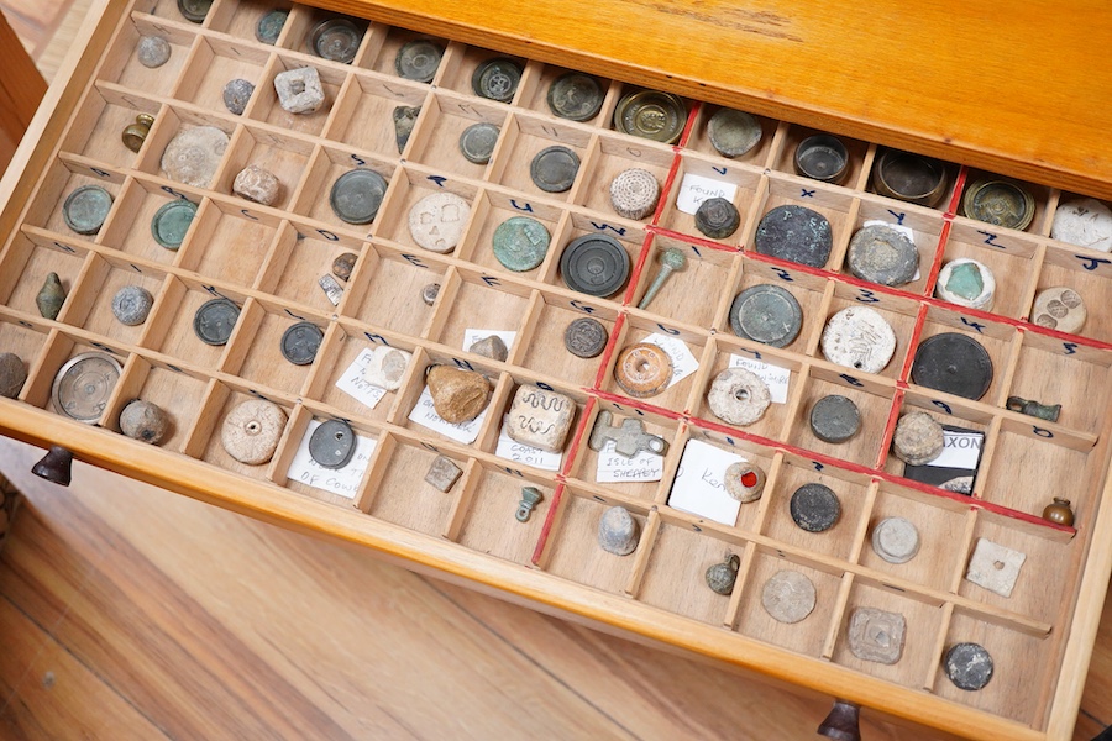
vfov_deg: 29.9
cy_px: 370
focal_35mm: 45
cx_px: 556
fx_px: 1390
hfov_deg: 43.6
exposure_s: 1/125
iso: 1600
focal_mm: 30
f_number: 3.5
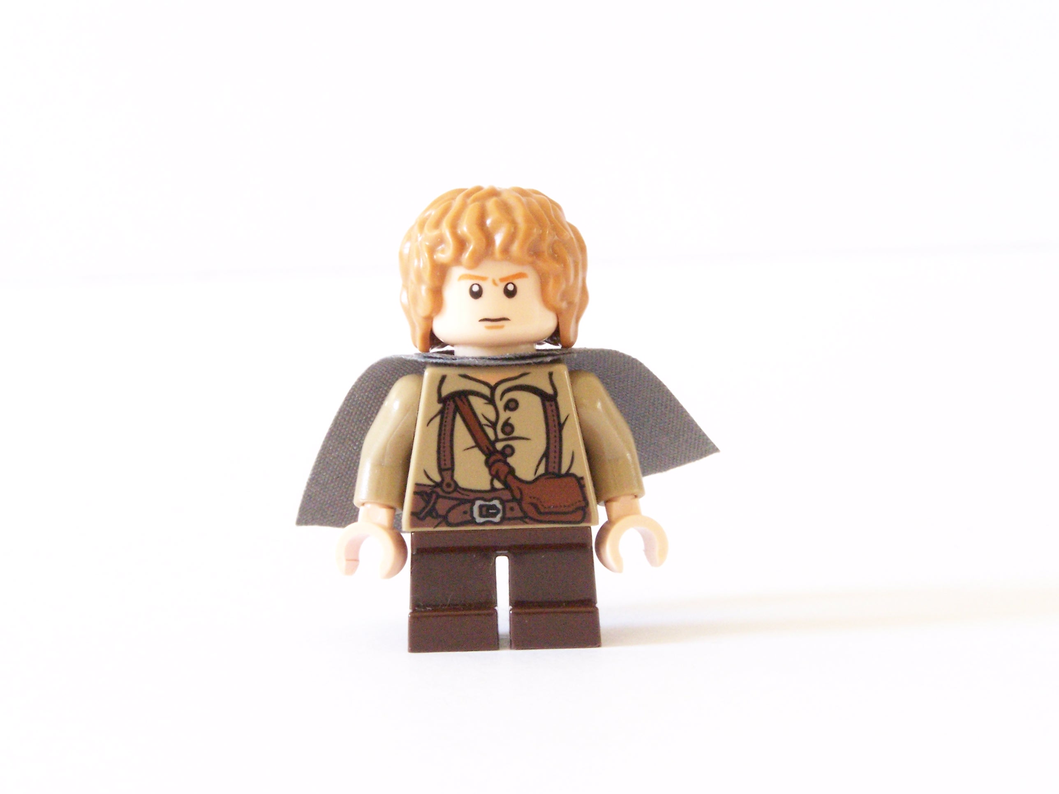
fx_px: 3579
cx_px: 530
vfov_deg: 12.7
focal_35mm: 117
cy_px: 397
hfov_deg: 16.8
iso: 400
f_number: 8
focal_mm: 19.4
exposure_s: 1/10
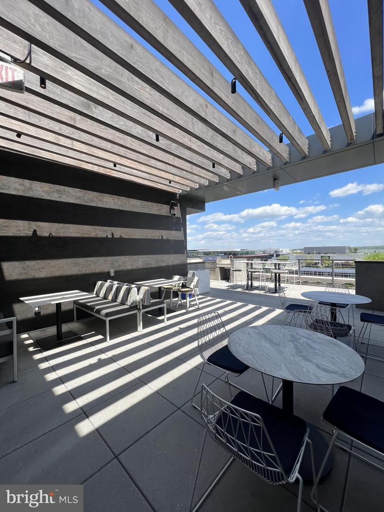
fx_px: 192
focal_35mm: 13
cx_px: 192
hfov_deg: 89.9
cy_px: 256
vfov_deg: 106.2
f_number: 1.8
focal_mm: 1.57
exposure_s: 1/1468
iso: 32
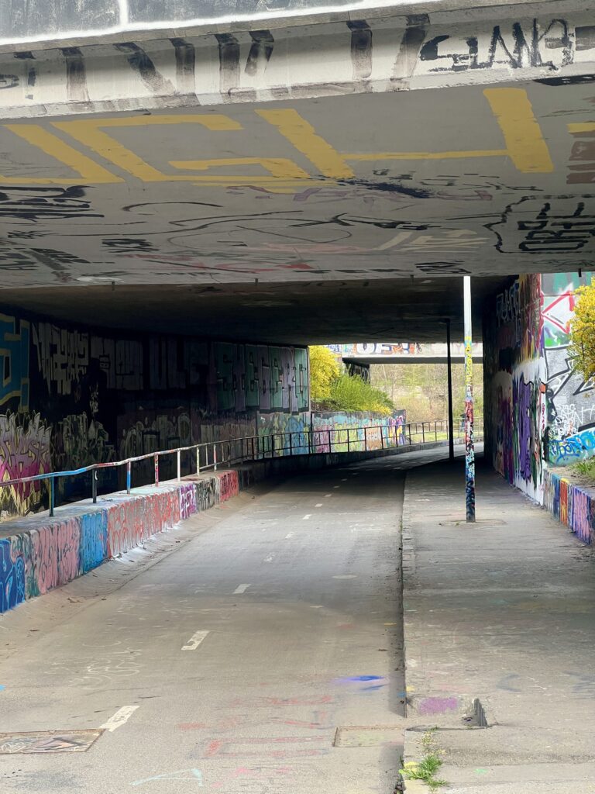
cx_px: 298
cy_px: 397
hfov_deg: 19.1
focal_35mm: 77
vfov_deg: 25.3
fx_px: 1765
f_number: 2.8
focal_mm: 9
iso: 50
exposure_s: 1/99
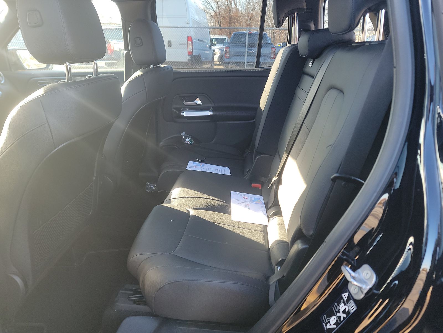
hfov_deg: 71.6
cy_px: 166
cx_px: 222
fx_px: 307
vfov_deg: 56.8
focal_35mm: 24
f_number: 1.8
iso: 101
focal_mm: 6.7
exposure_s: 1/59
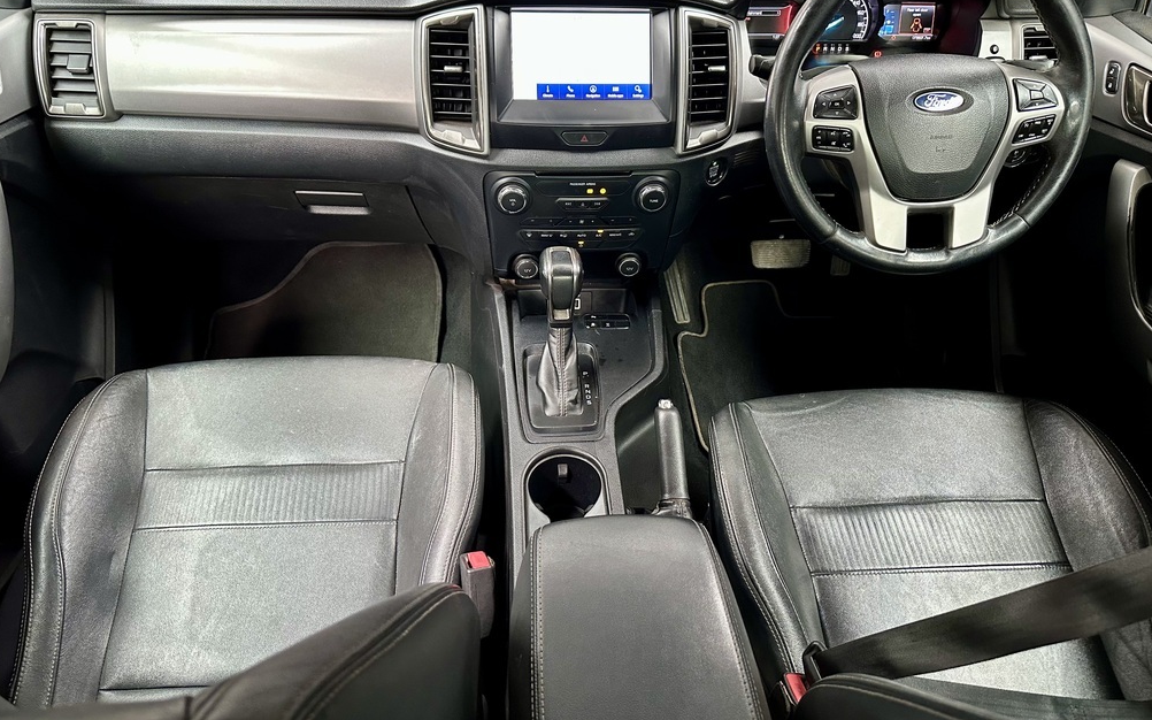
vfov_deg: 47.5
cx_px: 573
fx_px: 816
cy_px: 316
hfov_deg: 70.4
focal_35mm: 26
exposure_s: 1/60
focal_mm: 6.86
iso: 400
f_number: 1.78
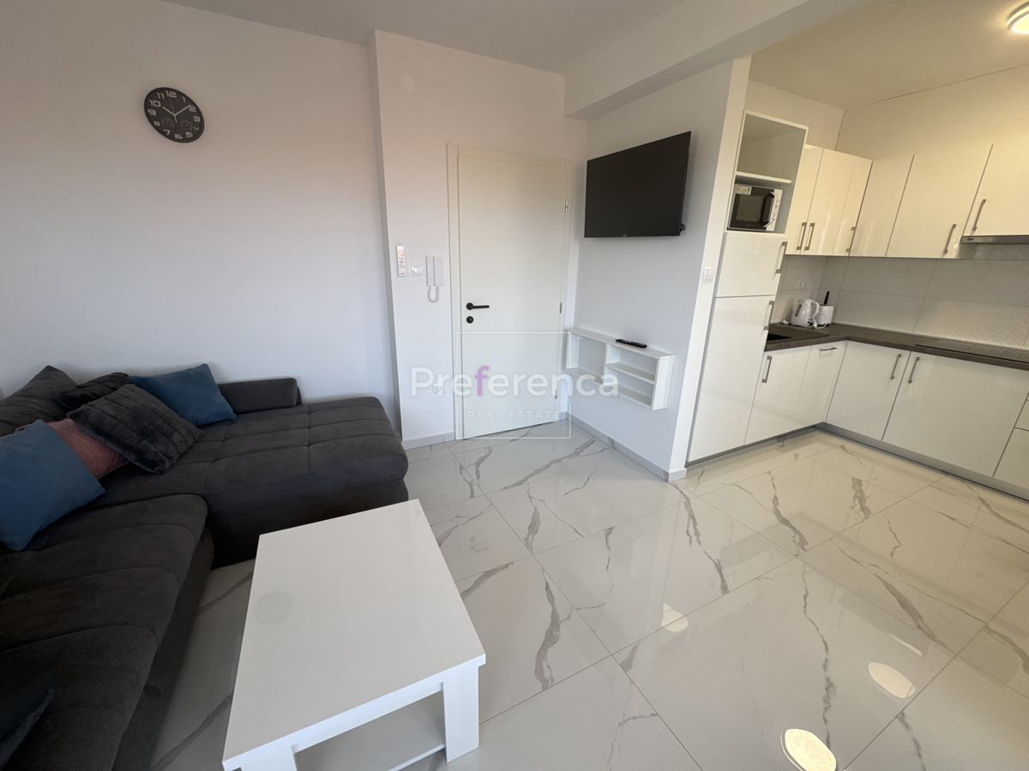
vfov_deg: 85.7
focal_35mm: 14
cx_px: 514
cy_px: 386
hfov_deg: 102.1
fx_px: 416
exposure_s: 1/114
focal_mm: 2.22
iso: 40
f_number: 2.2
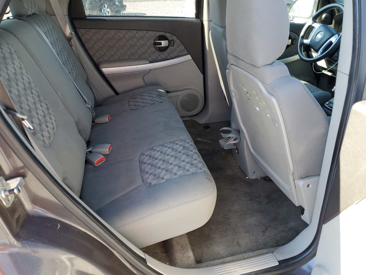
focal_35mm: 26
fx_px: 275
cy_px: 138
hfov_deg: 67.3
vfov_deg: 53.1
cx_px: 183
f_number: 1.5
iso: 50
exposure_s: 1/143
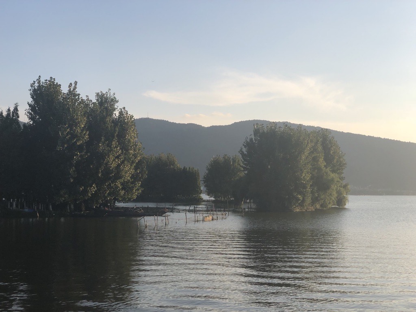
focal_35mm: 52
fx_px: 625
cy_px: 156
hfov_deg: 36.8
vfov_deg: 28.0
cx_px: 208
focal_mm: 6
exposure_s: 1/774
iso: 16
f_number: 2.4
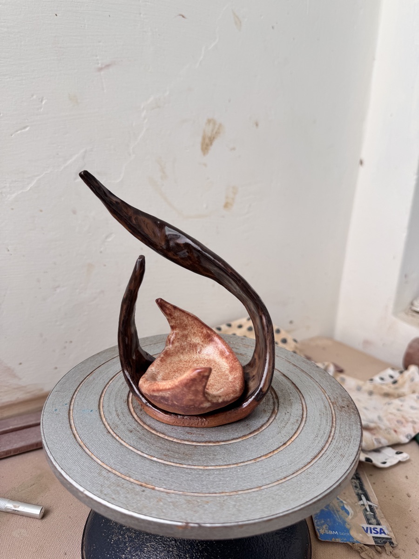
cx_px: 210
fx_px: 387
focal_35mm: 24
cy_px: 280
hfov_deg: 56.8
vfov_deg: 71.6
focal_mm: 6.76
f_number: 1.78
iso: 64
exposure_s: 1/121
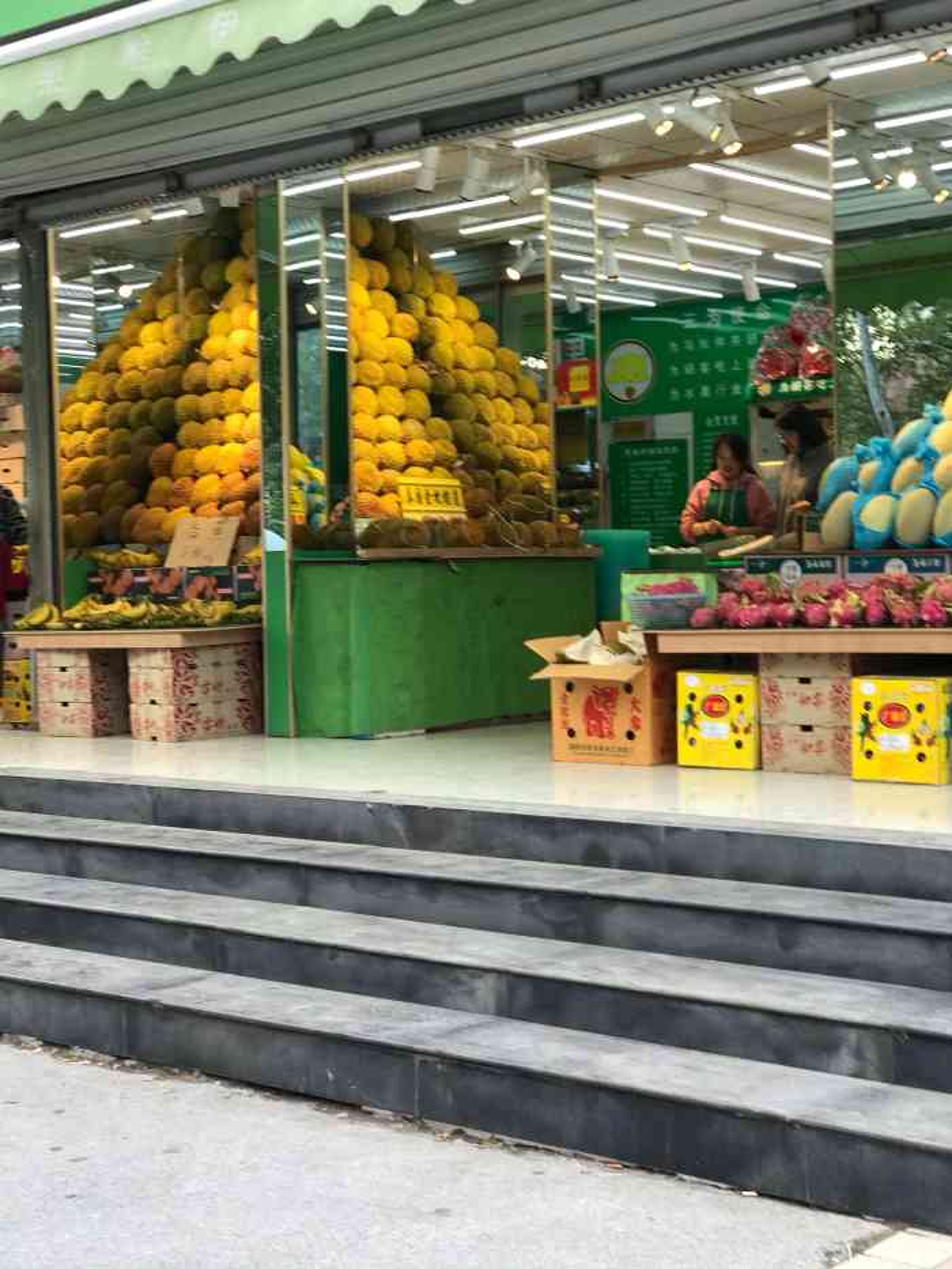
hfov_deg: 25.7
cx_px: 476
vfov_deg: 33.8
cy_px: 634
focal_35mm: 57
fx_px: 2090
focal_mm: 6.6
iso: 20
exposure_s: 1/50
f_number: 2.8
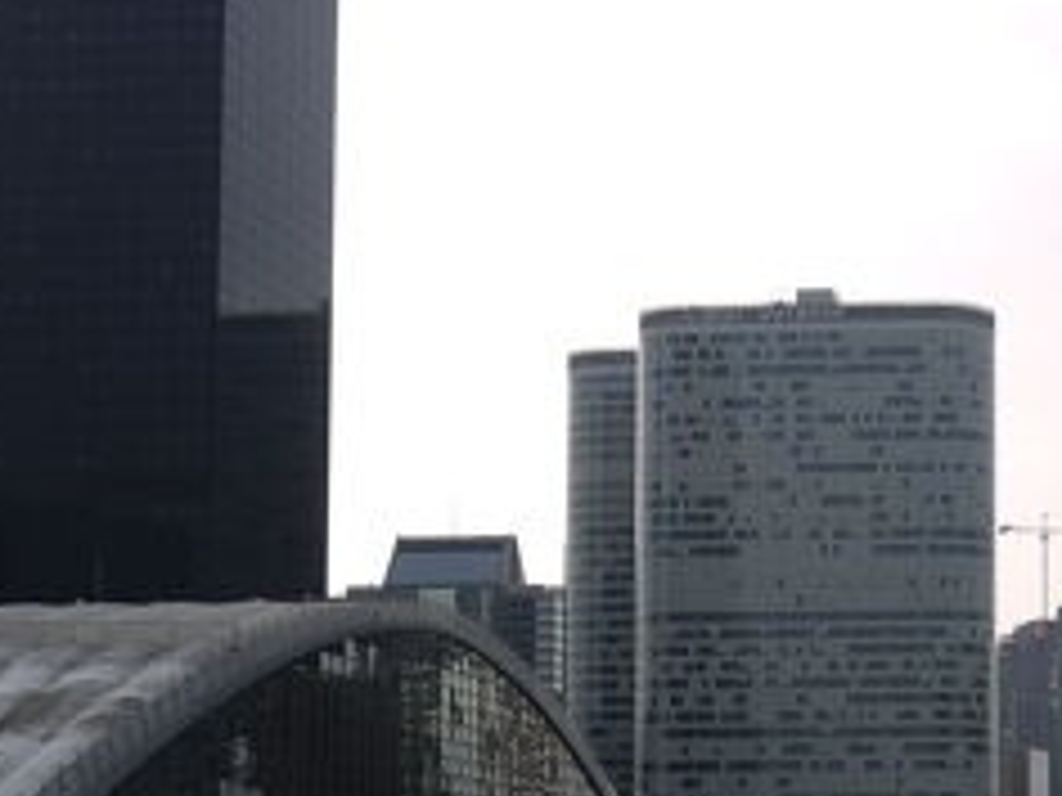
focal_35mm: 77
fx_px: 2362
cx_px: 1215
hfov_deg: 23.5
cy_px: 776
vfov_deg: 18.7
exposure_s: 1/400
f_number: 7.1
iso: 100
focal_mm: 14
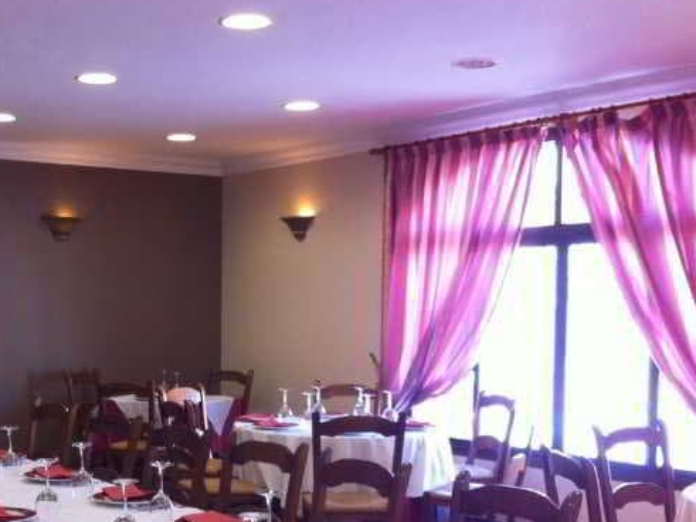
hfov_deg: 33.2
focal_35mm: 57
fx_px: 1146
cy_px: 360
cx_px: 186
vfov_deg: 25.5
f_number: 2.8
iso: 100
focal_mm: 3.85
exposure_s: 1/40
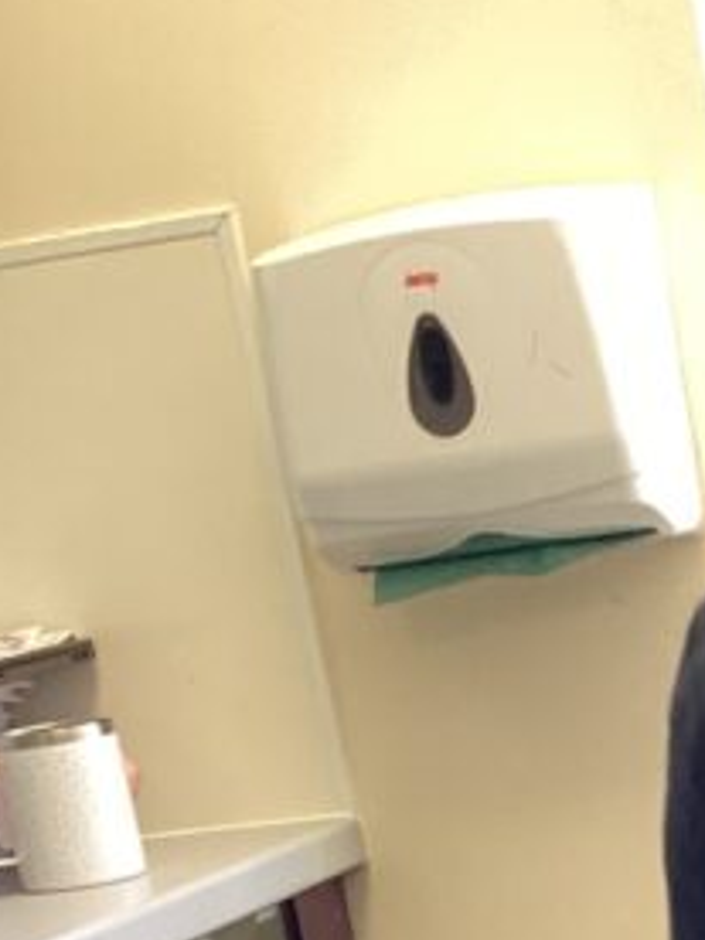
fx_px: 3123
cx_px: 1012
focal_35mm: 115
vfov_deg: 15.9
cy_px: 1338
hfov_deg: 12.3
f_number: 2.4
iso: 100
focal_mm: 3.3
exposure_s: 1/50
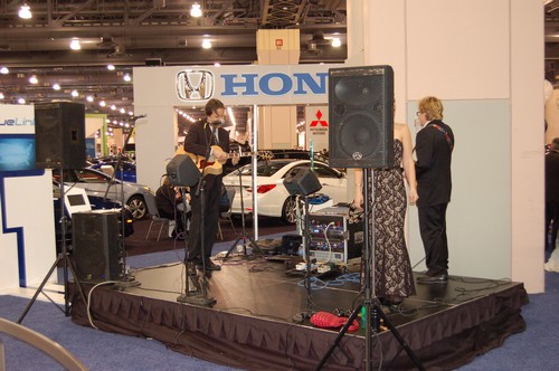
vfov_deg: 28.9
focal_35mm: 46
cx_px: 280
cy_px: 186
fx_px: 721
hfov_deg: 42.4
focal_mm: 31
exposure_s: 1/60
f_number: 4.5
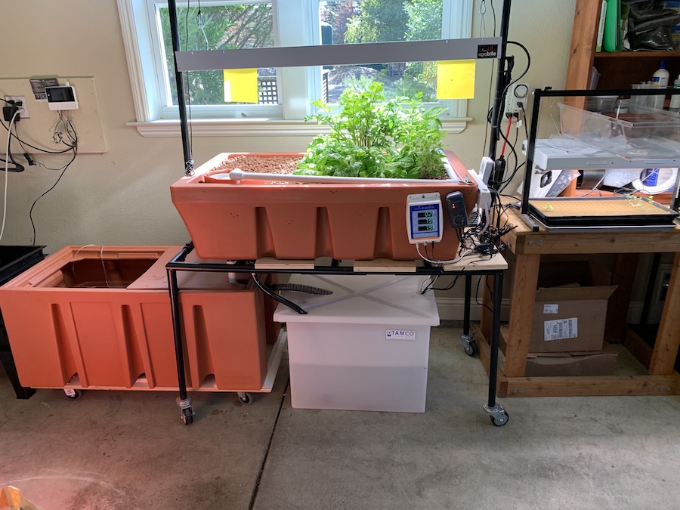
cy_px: 255
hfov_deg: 67.3
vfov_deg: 53.1
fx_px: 511
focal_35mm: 26
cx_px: 340
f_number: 1.8
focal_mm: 4.25
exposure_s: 1/120
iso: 80
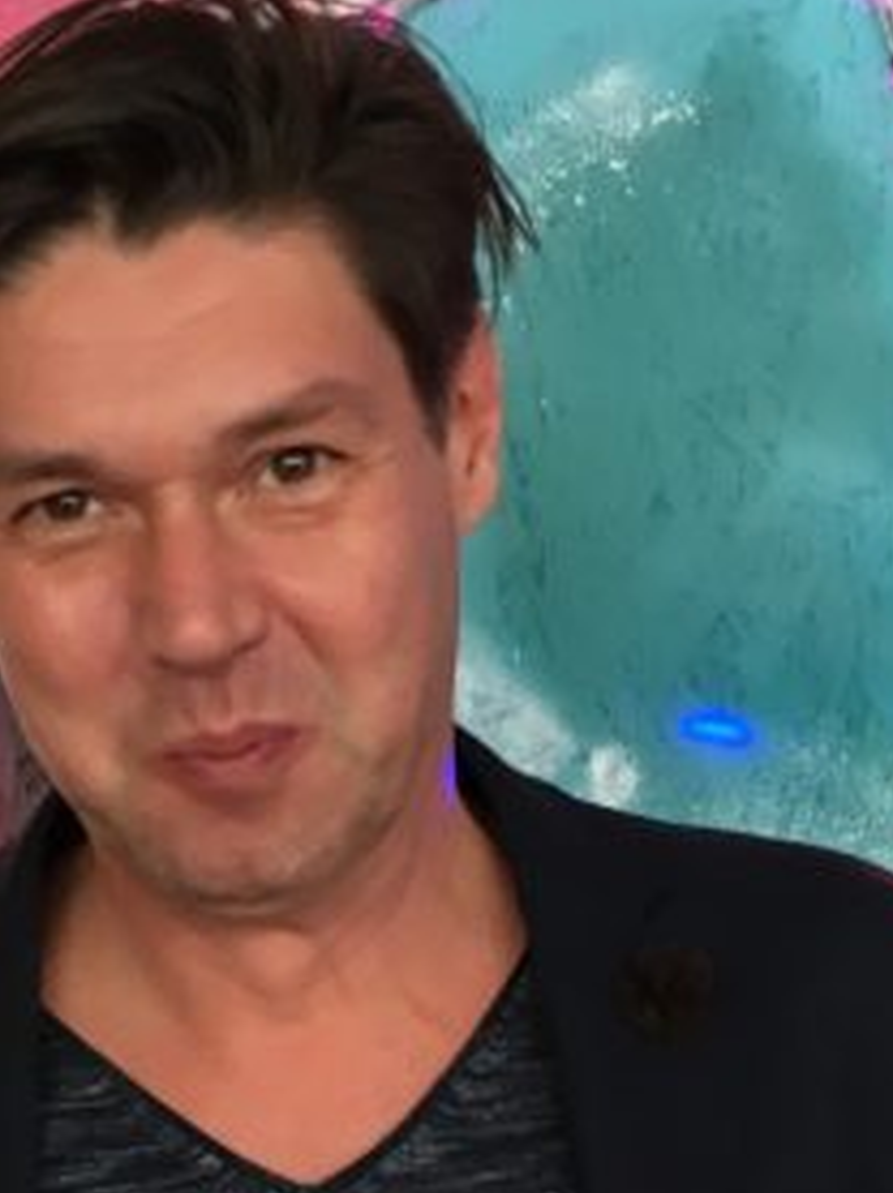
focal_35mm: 107
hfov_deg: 13.5
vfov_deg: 17.5
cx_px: -77
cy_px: 1429
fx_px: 3686
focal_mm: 4.15
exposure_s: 1/33
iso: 64
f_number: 2.2
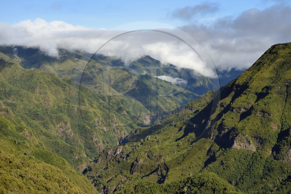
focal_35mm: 70
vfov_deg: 19.4
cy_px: 97
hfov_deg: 28.9
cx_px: 146
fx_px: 566
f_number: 8
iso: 200
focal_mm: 70
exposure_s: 1/800
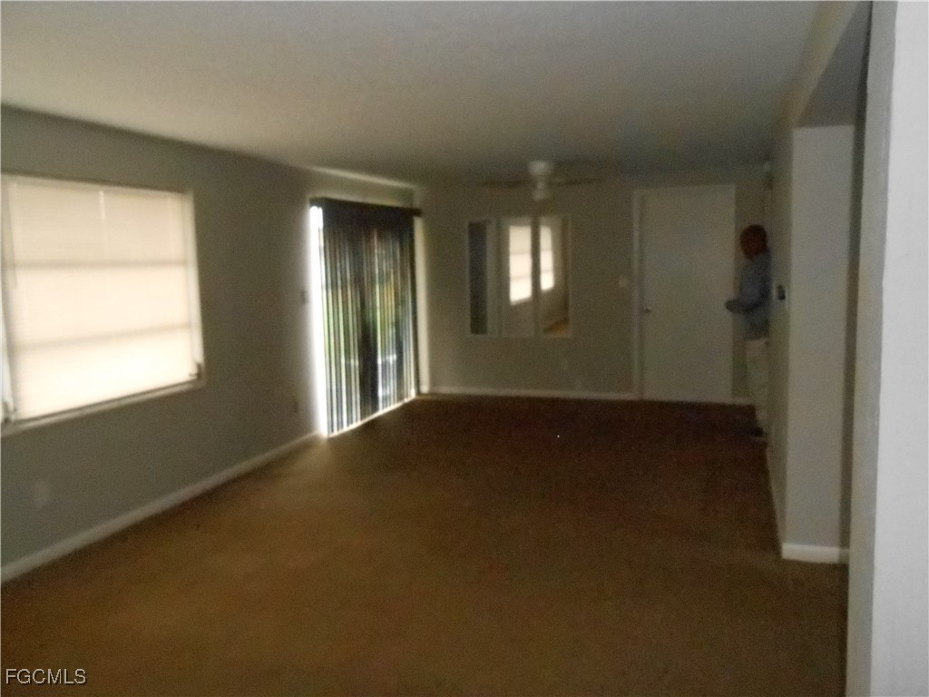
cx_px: 464
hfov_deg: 67.3
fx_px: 698
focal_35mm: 26
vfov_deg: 53.1
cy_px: 348
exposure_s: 1/25
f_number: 11.5
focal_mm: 4.6
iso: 1600
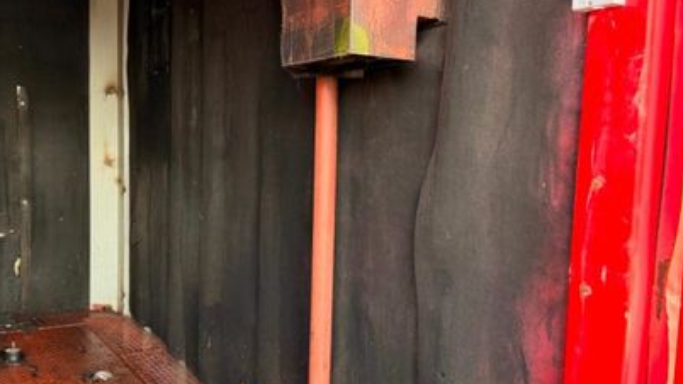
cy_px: 211
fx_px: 706
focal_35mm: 39
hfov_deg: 51.6
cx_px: 369
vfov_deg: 30.4
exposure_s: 1/121
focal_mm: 6.76
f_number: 1.78
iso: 200
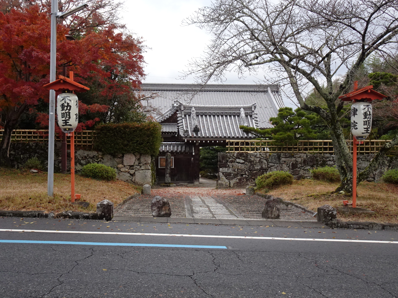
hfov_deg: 49.0
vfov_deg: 37.7
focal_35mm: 38
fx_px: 437
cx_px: 199
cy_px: 149
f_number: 4
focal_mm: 6.44
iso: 250
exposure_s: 1/320
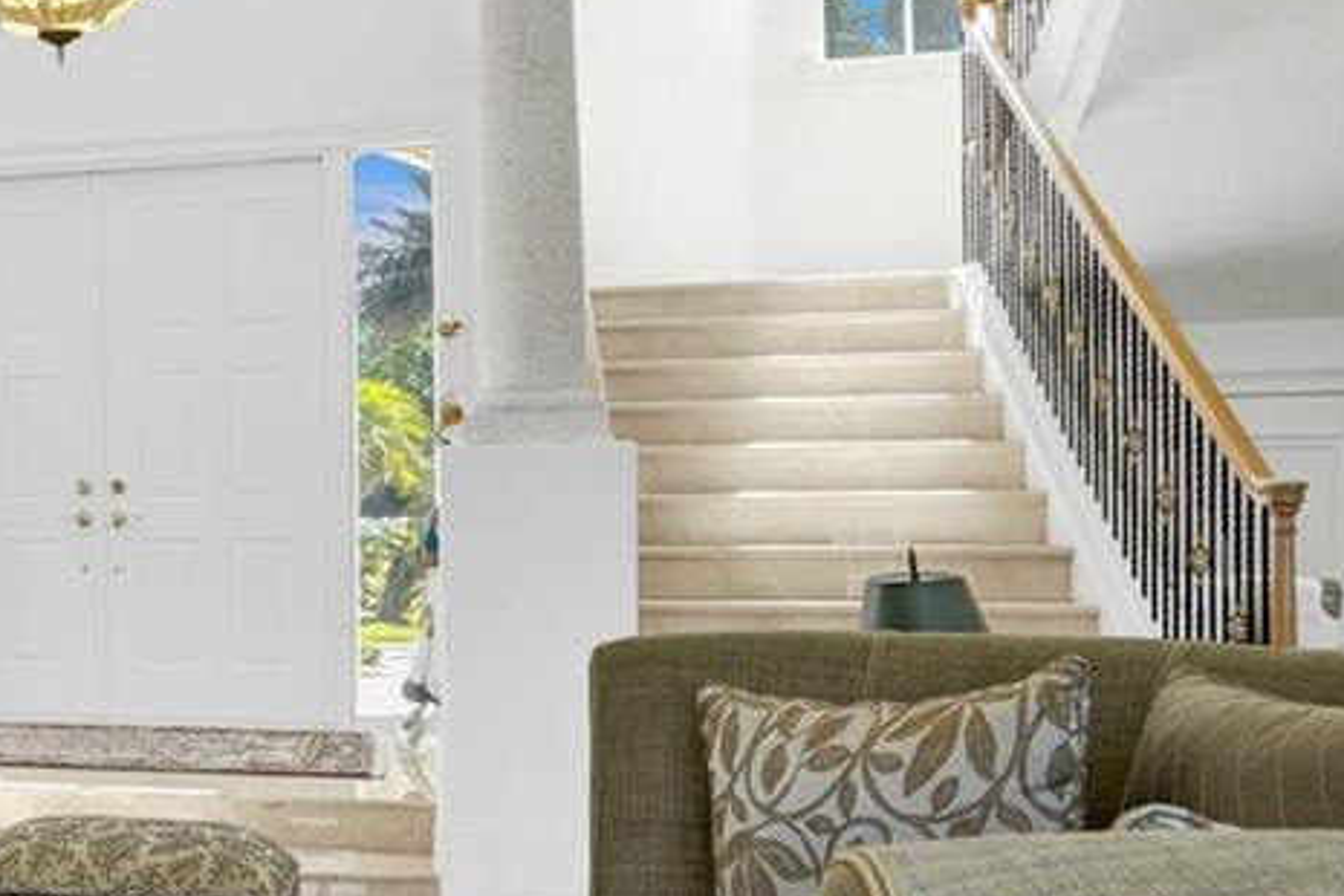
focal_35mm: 55
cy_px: 484
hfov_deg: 27.3
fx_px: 2053
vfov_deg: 24.6
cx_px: -587
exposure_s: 1/160
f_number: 5
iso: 400
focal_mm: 16
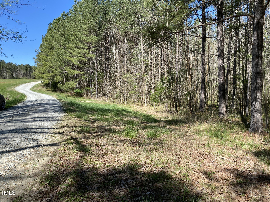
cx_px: 135
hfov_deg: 67.3
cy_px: 101
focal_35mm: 26
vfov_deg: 53.1
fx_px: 203
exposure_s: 1/1300
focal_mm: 4.25
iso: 32
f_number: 1.8
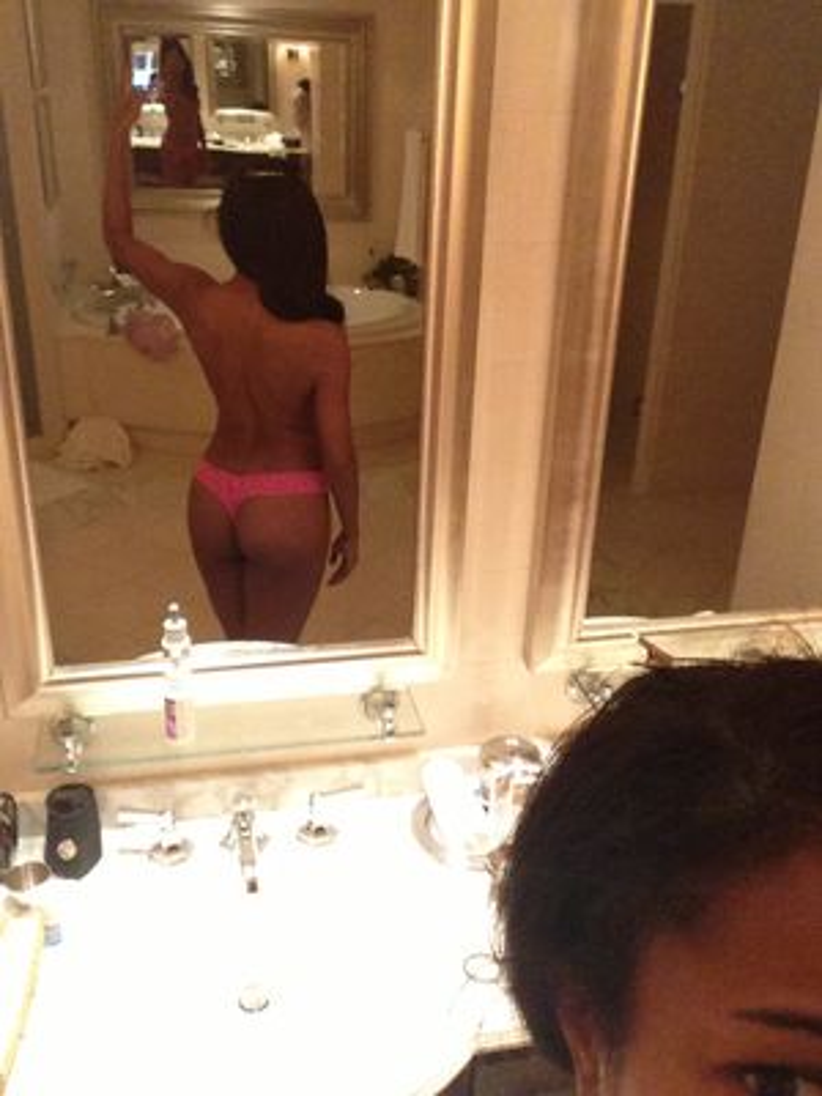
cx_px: 411
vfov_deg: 52.6
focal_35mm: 35
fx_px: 1108
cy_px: 548
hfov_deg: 40.7
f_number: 2.4
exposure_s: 1/24
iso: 250
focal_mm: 2.18
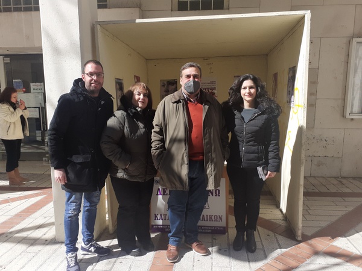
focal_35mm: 27
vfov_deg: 51.4
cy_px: 136
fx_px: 282
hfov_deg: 65.3
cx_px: 181
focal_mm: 3.6
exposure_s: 1/1441
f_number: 1.9
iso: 40
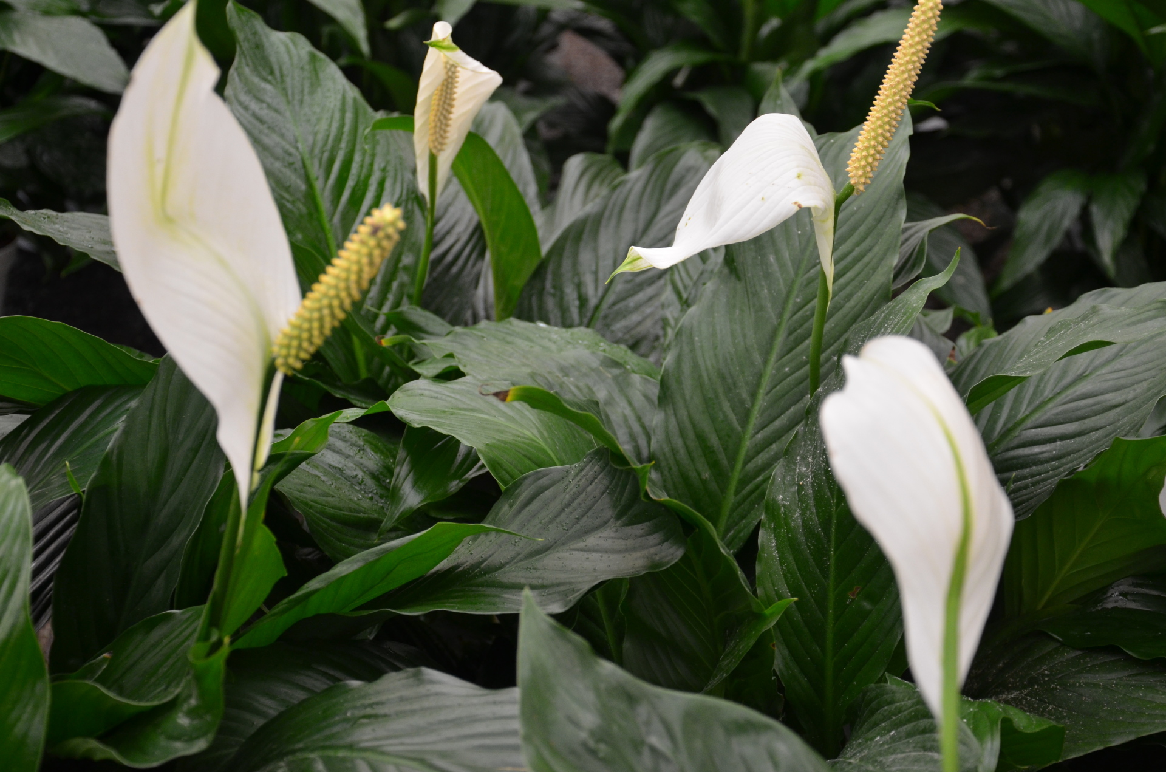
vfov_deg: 21.5
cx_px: 583
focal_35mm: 63
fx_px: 2036
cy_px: 386
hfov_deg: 32.0
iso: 800
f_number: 4.8
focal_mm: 42
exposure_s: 1/50
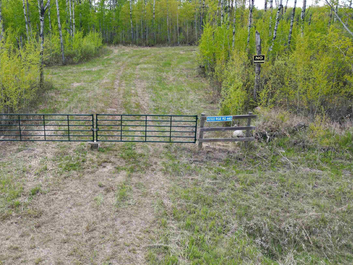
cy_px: 109
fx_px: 347
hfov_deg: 52.6
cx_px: 110
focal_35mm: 34
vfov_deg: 41.6
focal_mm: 6.72
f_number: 1.7
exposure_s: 1/1500
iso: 160
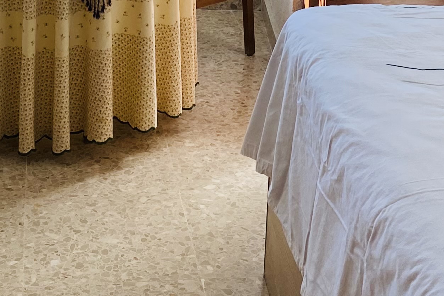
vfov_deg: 15.0
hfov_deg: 23.4
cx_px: 204
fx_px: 1073
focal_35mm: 87
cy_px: -88
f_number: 1.8
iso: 32
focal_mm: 4.25
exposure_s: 1/298
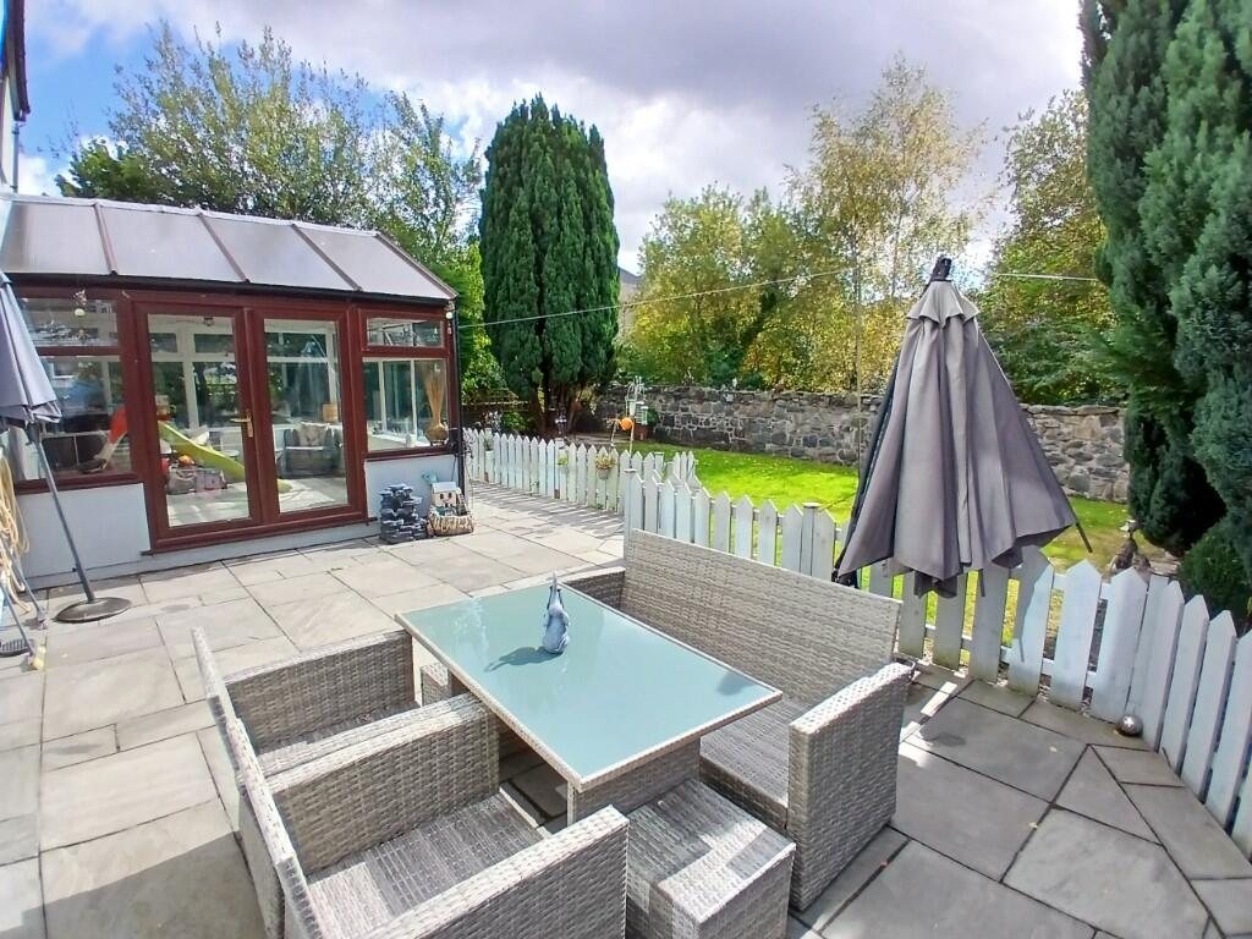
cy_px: 470
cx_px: 626
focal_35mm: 17
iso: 50
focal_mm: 1.4
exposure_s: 1/441
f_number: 2.2
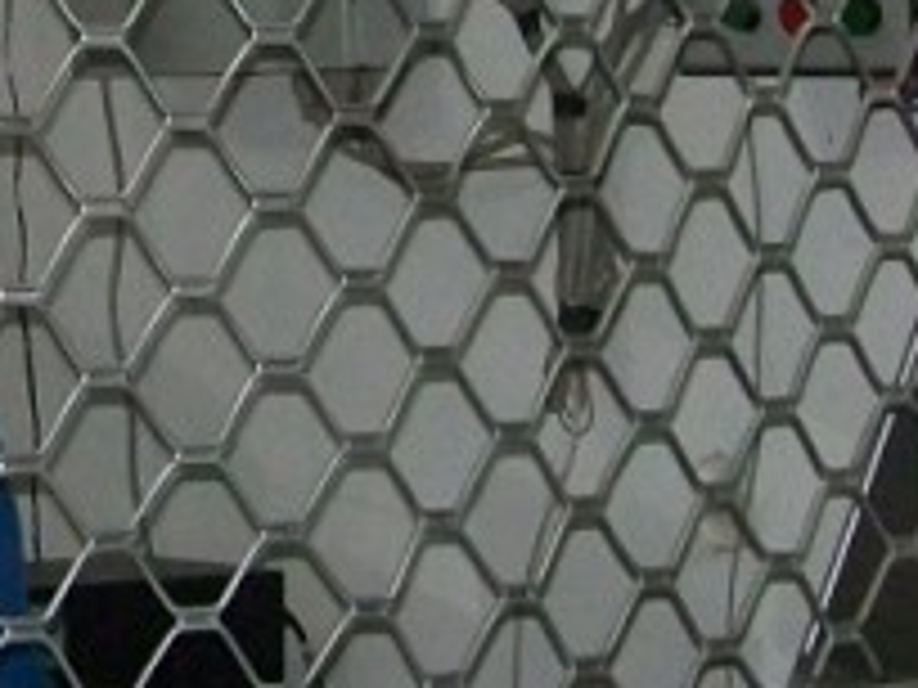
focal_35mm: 171
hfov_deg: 11.2
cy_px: -265
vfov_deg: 8.5
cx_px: -405
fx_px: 4535
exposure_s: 1/60
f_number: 2.7
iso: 160
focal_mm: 6.1
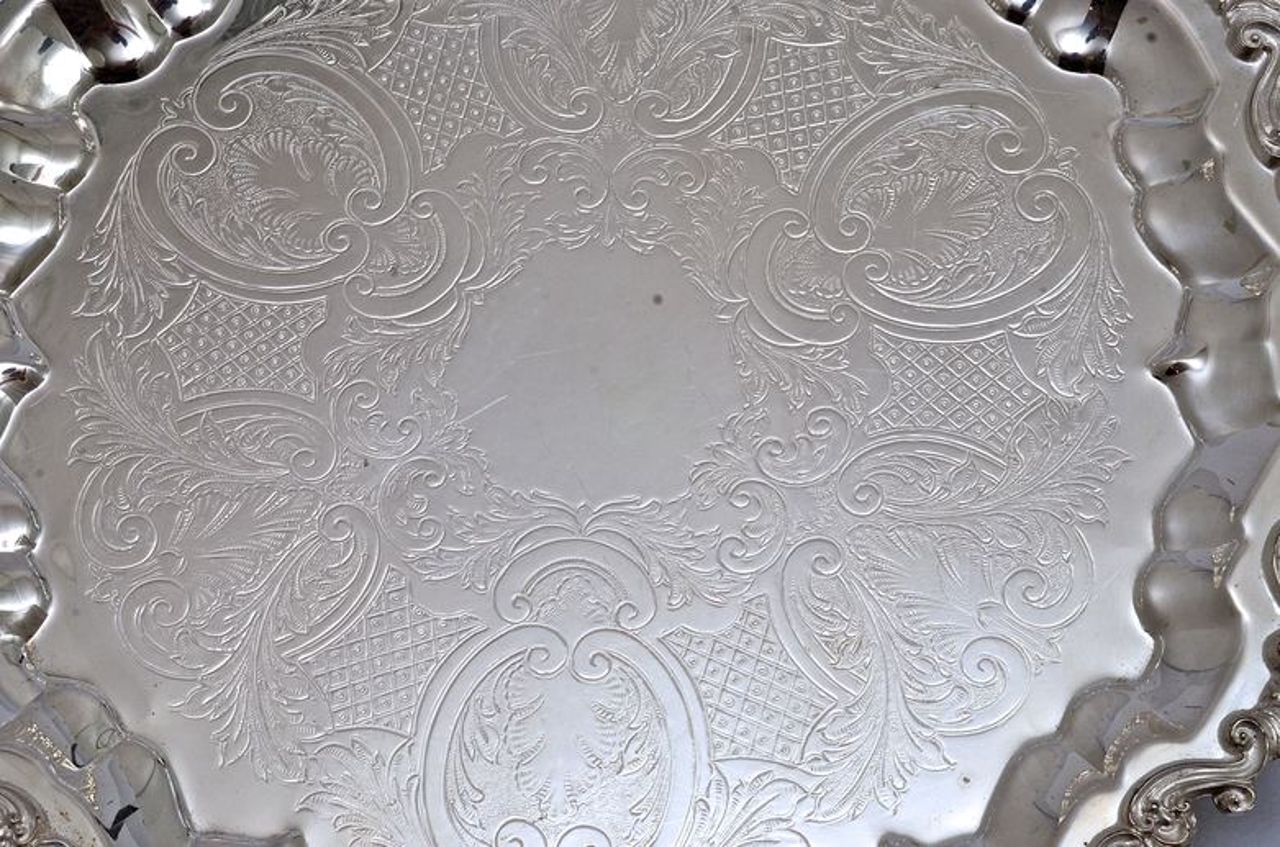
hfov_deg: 24.7
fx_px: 2927
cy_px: 424
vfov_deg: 16.5
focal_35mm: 82
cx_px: 640
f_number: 16
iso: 800
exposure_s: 1/125
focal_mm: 55
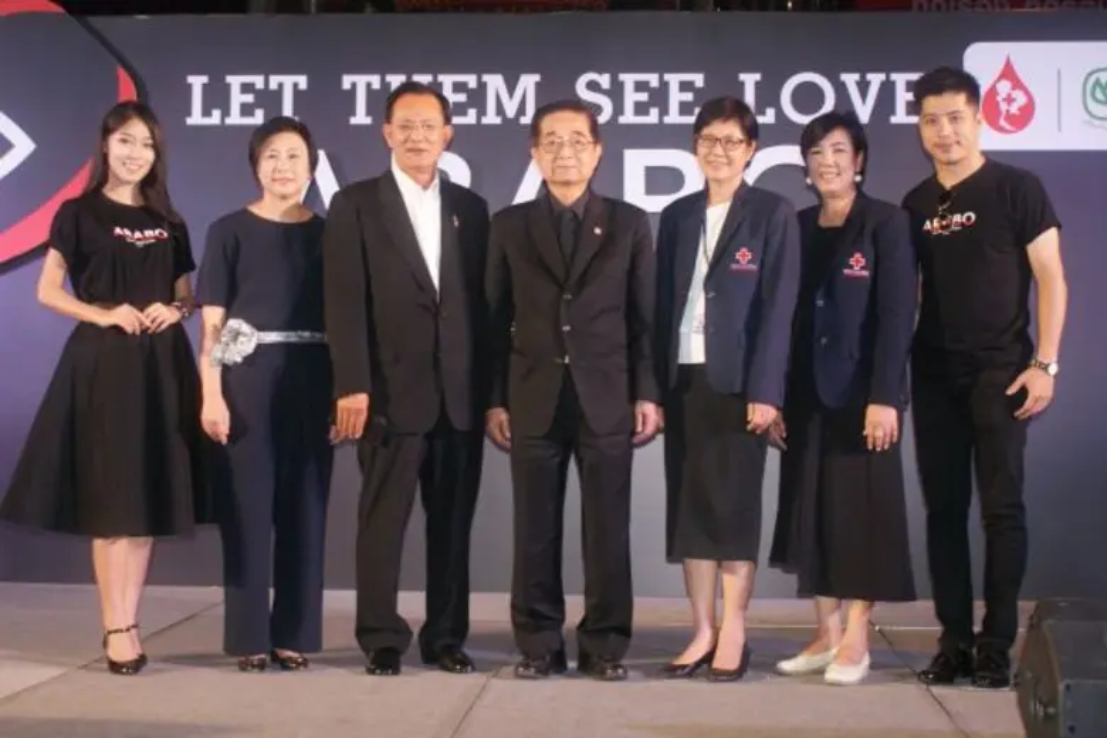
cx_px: 554
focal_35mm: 52
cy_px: 369
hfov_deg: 37.9
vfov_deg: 25.8
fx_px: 1614
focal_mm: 35
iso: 400
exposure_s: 1/60
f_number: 5.6
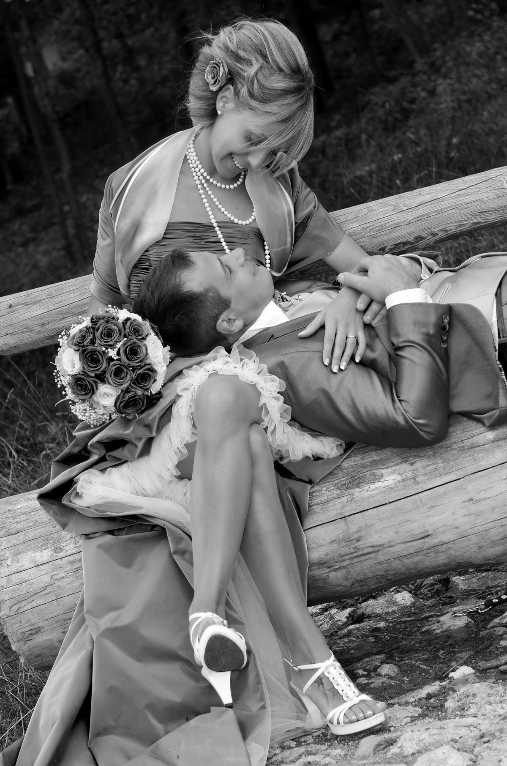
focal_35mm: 105
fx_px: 2228
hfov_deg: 13.0
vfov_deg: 19.5
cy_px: 383
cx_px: 254
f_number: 5.6
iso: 125
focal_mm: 70
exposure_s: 1/160
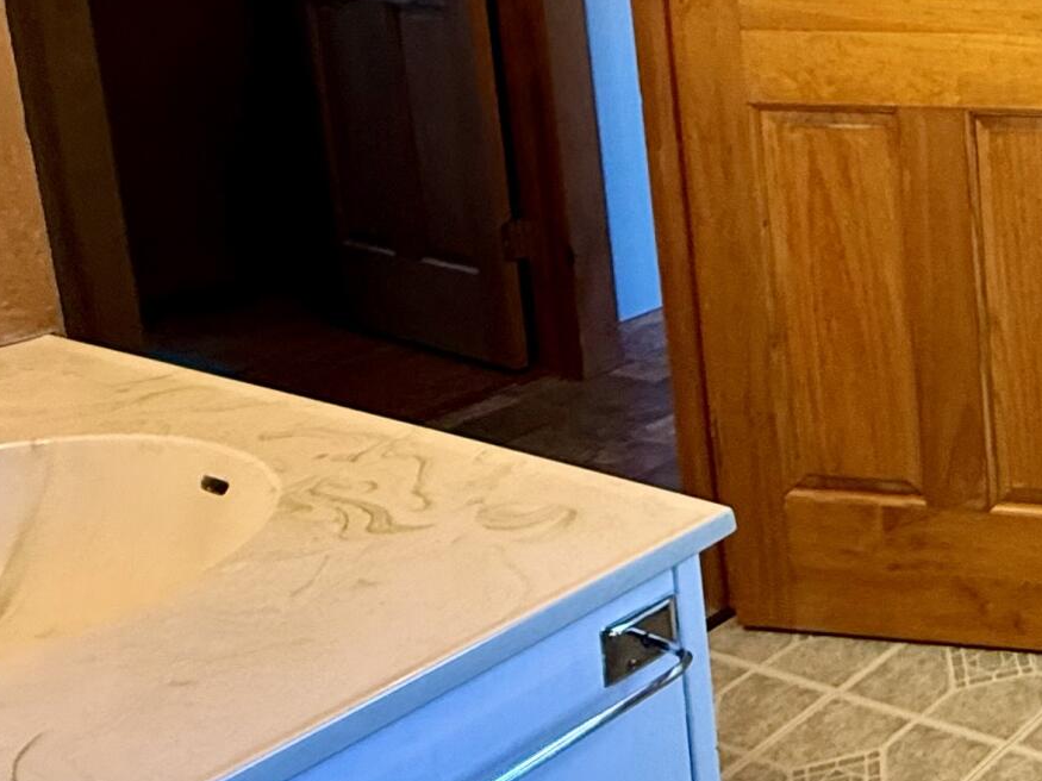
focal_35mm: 48
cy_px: 71
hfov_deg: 30.3
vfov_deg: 29.0
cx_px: 1392
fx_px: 1445
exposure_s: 1/60
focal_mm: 2.22
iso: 320
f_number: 2.2
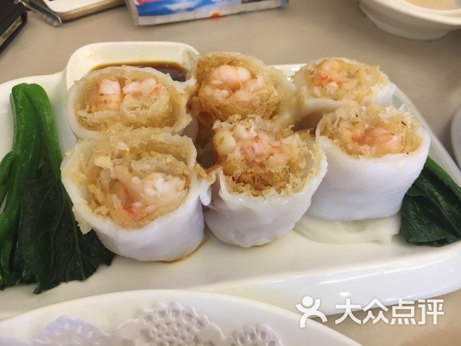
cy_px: 173
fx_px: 386
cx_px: 230
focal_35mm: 29
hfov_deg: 61.7
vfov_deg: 48.2
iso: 64
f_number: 2.2
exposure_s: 1/33
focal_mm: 4.15
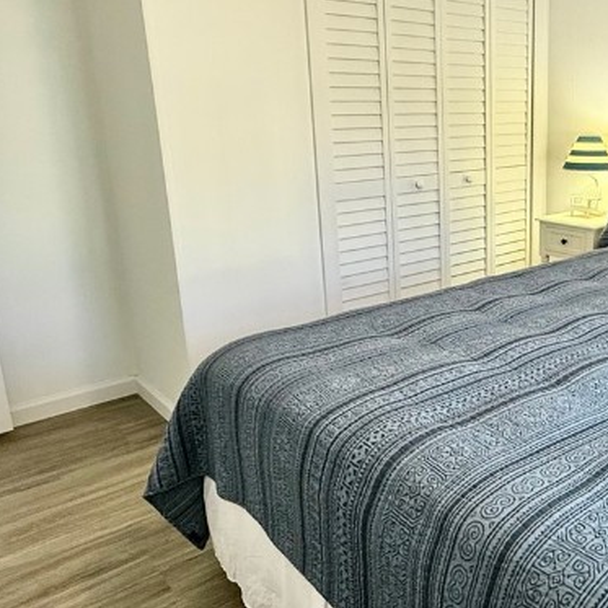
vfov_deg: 48.4
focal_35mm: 34
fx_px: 676
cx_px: 512
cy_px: 271
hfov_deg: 45.2
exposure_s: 1/120
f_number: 2.2
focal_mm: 2.22
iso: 200
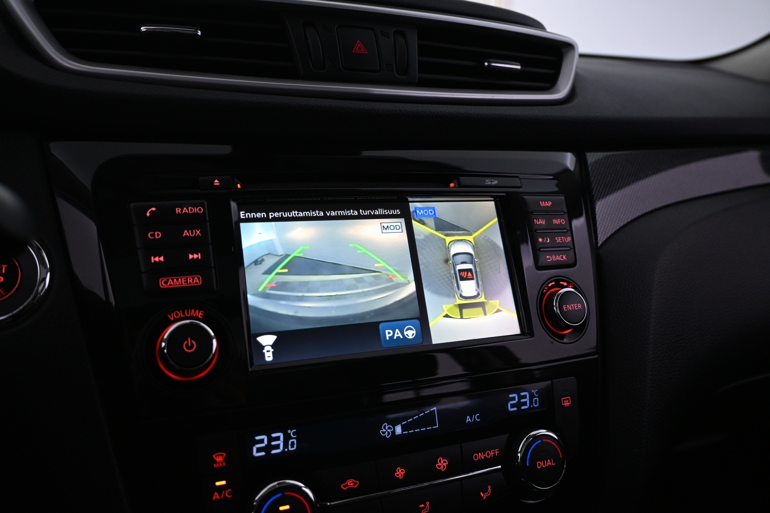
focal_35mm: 30
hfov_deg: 61.9
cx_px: 385
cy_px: 256
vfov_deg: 43.6
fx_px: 642
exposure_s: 1/50
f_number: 3.8
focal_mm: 20
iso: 800
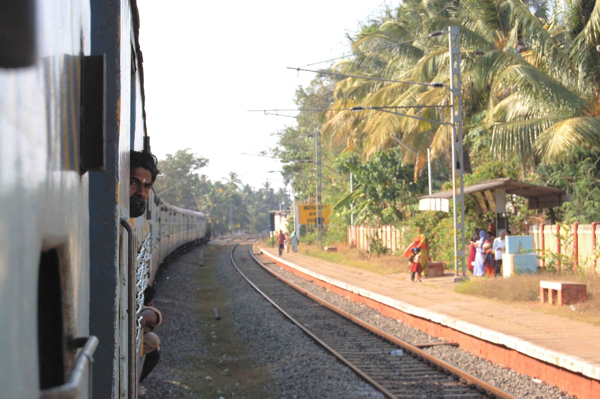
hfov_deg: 24.6
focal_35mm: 82
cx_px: 300
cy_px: 200
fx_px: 1374
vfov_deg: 16.5
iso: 200
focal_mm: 55
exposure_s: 1/250
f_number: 9
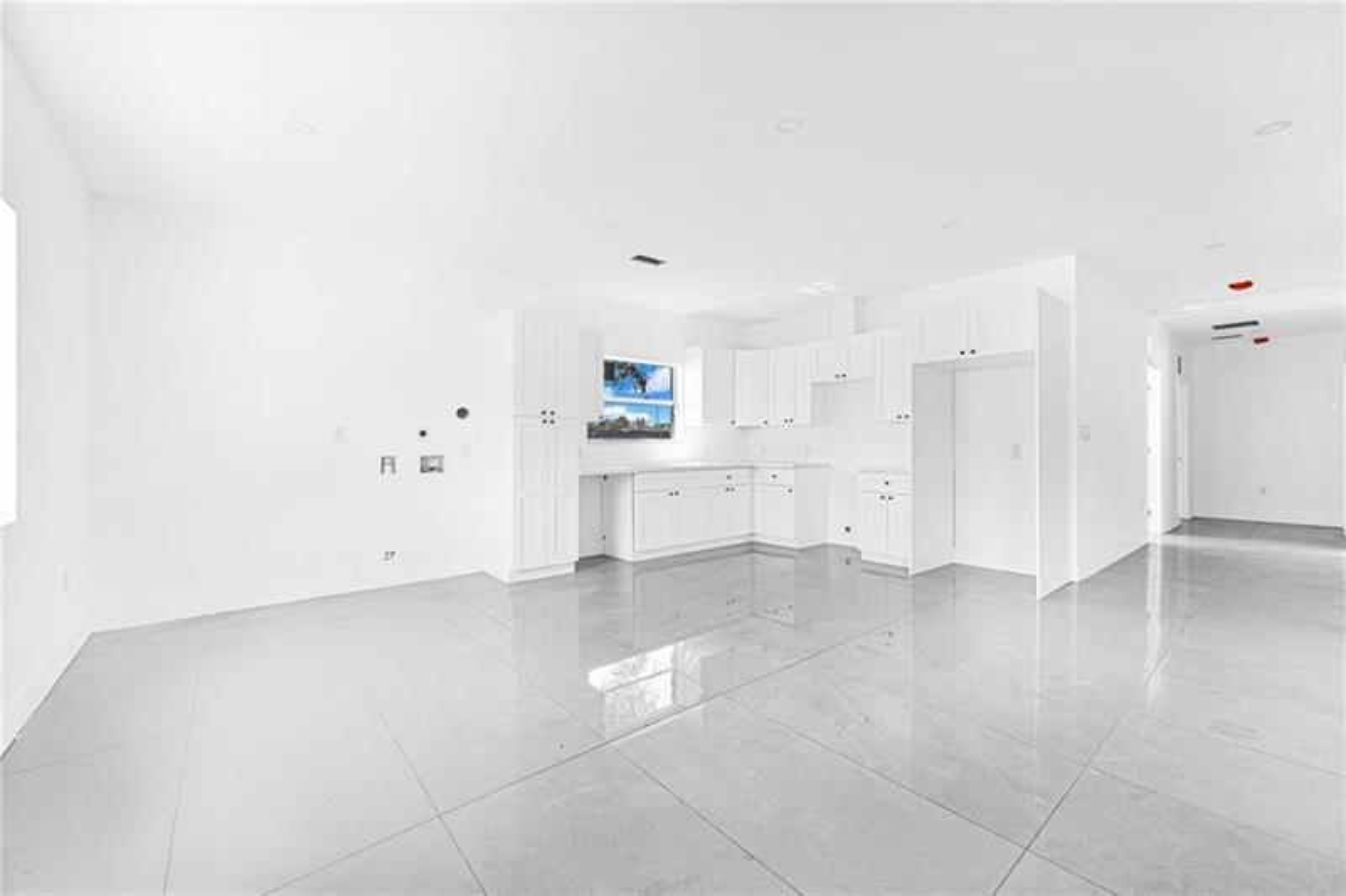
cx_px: 673
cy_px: 448
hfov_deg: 104.3
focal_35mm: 14
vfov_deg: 81.2
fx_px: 523
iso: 100
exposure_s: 1/30
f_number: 4
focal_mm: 14
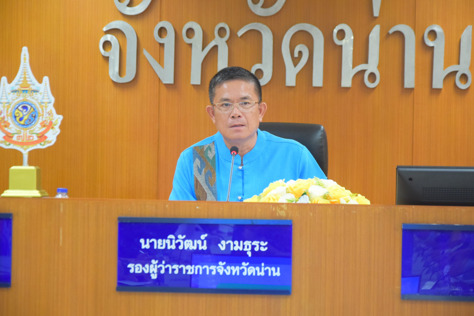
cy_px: 158
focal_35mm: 120
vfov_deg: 11.4
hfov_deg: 17.1
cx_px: 237
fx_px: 1580
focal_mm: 80
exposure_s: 1/60
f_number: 5.3
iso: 2500
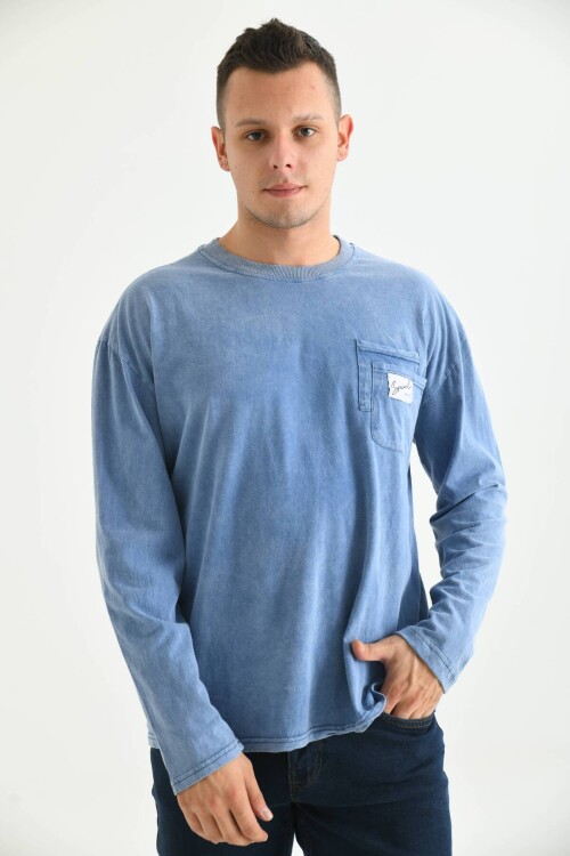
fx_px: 1472
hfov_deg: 21.9
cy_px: 428
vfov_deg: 32.4
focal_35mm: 62
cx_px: 285
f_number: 5.6
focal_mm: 62
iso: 160
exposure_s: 1/125
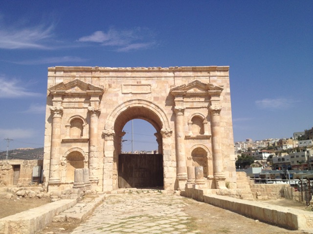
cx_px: 156
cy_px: 117
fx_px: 316
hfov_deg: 52.6
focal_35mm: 35
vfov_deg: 40.7
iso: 50
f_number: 2.4
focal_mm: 4.28
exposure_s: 1/3460
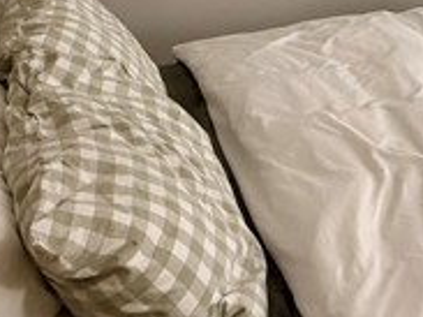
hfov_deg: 21.9
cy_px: -127
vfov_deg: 16.3
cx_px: 483
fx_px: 1026
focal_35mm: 84
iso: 800
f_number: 1.78
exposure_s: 1/40
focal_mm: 6.76
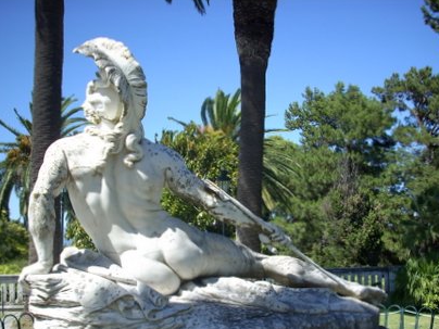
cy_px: 192
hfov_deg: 42.9
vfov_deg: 32.8
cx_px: 206
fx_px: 558
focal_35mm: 44
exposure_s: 1/162
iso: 64
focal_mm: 6.2
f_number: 5.6
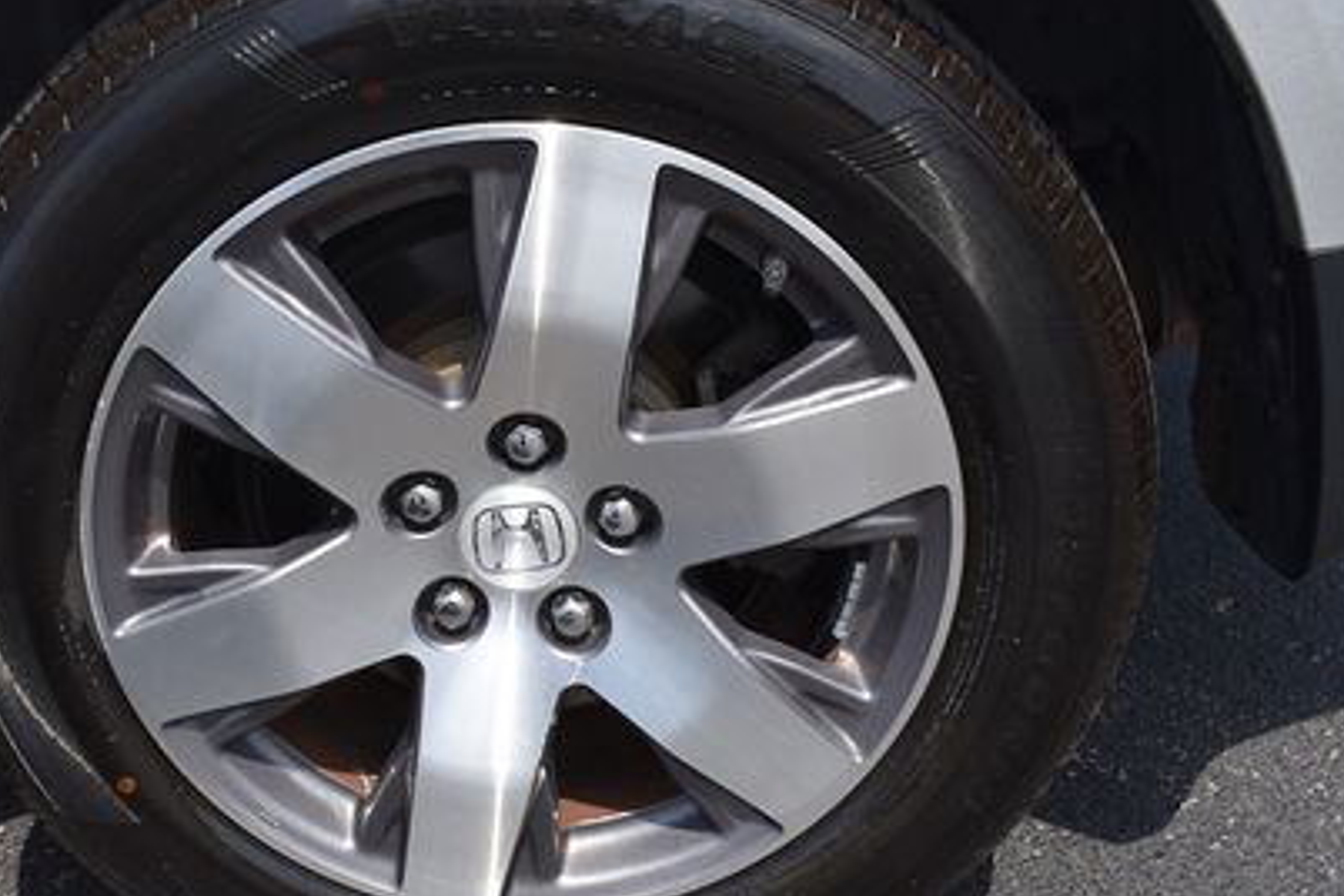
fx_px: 1605
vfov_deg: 31.2
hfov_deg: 44.8
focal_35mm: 43
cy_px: 416
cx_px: 461
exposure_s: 1/250
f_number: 8
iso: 110
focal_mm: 18
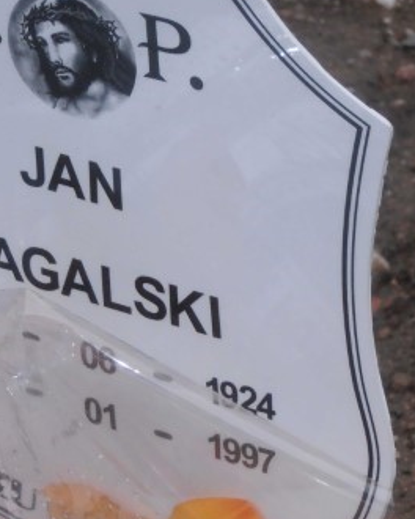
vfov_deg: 7.4
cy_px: 260
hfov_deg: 5.9
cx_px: 143
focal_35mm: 261
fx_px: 4007
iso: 125
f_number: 5.8
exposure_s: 1/80
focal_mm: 24.39
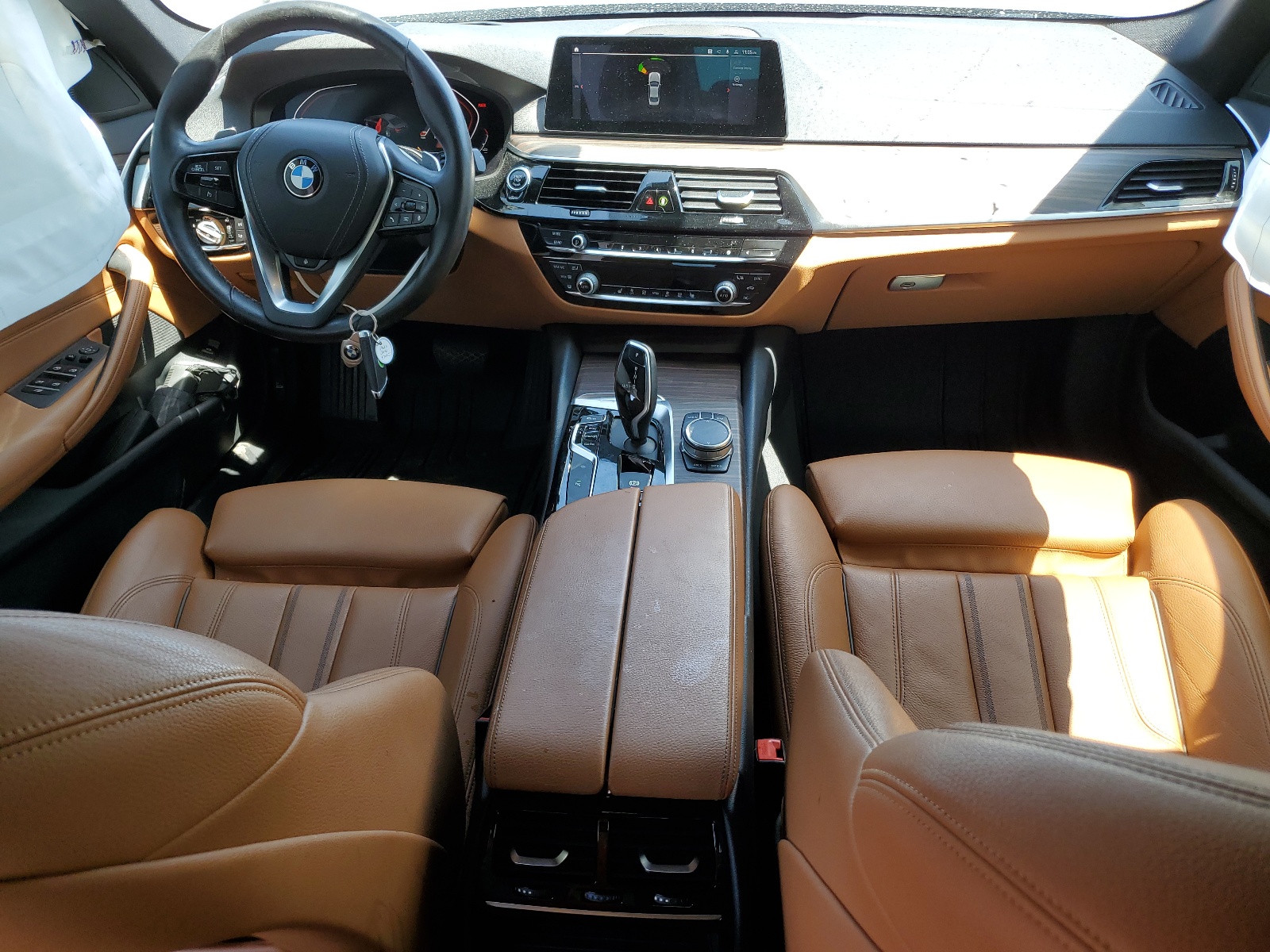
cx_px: 635
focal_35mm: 26
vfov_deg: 53.1
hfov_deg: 67.3
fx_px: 954
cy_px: 476
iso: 50
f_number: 1.5
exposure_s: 1/208
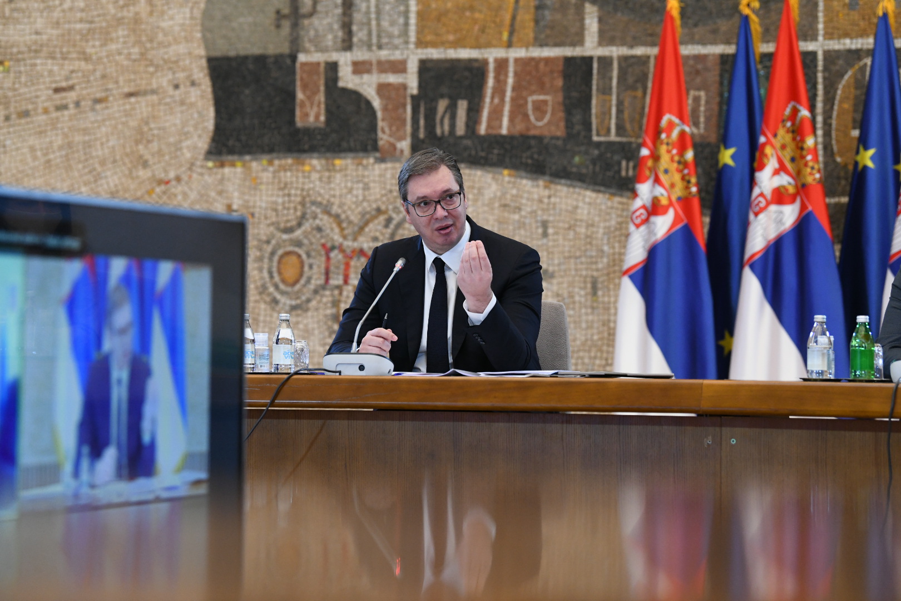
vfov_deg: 11.0
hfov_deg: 16.4
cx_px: 450
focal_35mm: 125
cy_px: 300
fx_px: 3128
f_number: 4
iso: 3200
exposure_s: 1/200
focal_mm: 125
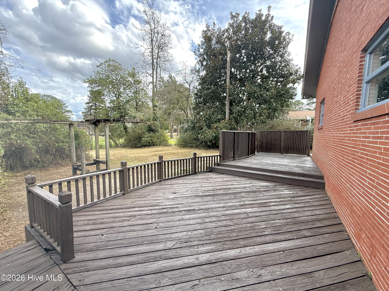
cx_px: 194
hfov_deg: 102.1
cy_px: 146
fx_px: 157
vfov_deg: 85.7
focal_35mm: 14
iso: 64
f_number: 2.2
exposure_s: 1/351
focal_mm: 2.22
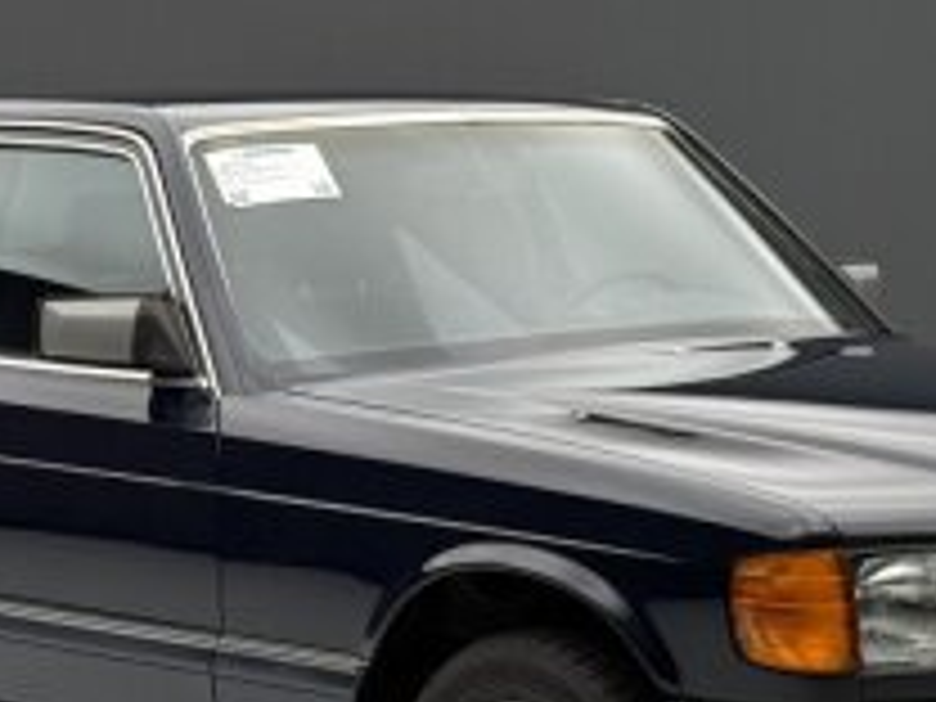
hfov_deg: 13.3
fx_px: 4002
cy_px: 747
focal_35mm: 148
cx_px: 459
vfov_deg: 9.9
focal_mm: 6.76
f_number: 1.78
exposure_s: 1/99
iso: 125
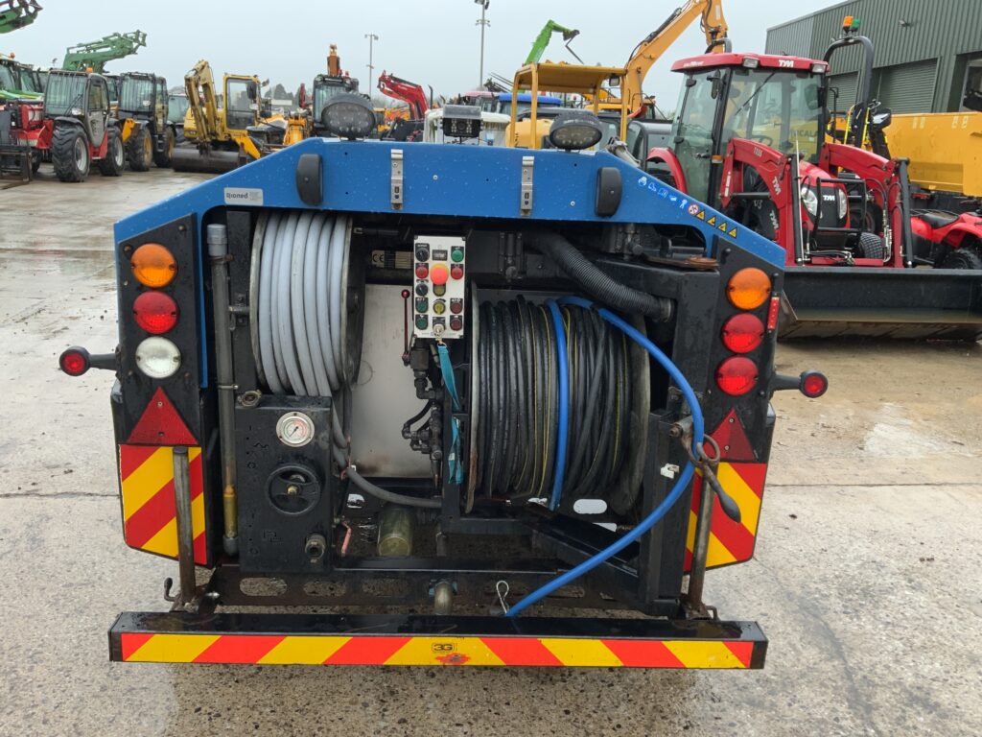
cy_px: 368
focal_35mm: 29
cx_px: 491
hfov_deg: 61.7
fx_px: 823
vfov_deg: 48.2
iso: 40
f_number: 1.8
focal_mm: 3
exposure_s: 1/122
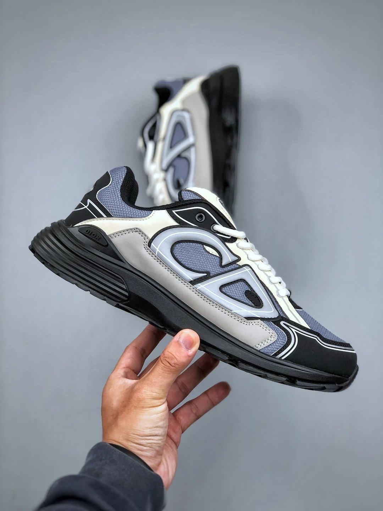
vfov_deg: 33.8
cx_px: 192
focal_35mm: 57
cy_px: 256
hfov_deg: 25.7
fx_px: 841
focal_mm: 6.6
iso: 25
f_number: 2.8
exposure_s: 1/50
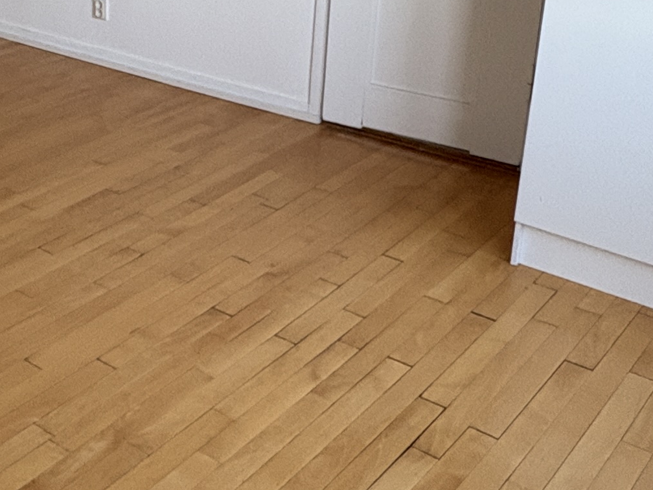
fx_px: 1056
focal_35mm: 56
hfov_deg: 32.6
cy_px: 58
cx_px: 61
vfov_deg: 25.4
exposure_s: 1/91
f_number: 2.2
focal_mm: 2.22
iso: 250
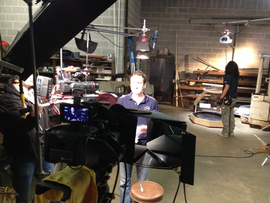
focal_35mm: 35
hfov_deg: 52.6
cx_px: 135
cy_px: 102
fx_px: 273
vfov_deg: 40.7
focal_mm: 4.28
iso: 320
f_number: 2.4
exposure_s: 1/20
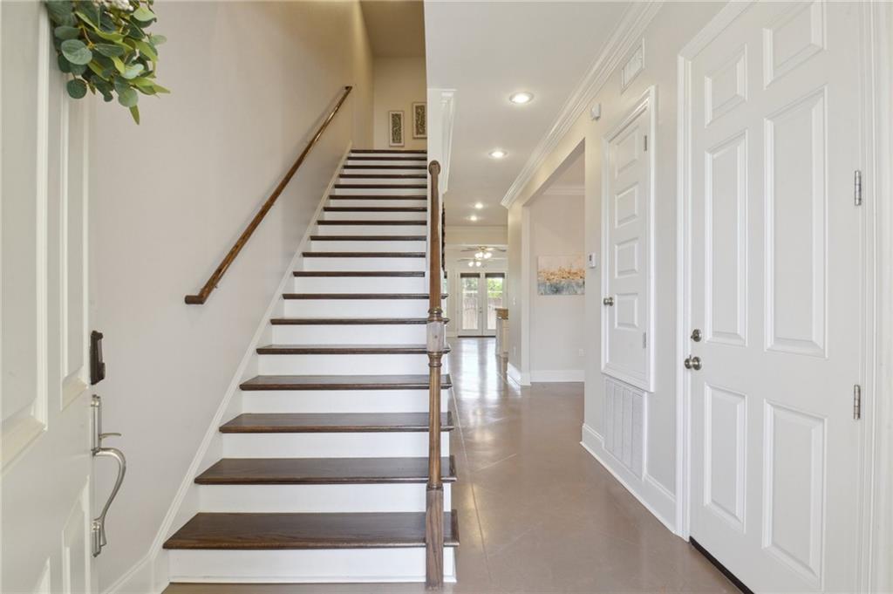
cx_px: 446
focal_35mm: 18
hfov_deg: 90.0
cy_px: 297
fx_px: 446
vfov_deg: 67.3
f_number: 11
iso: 500
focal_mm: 18
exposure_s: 1/20
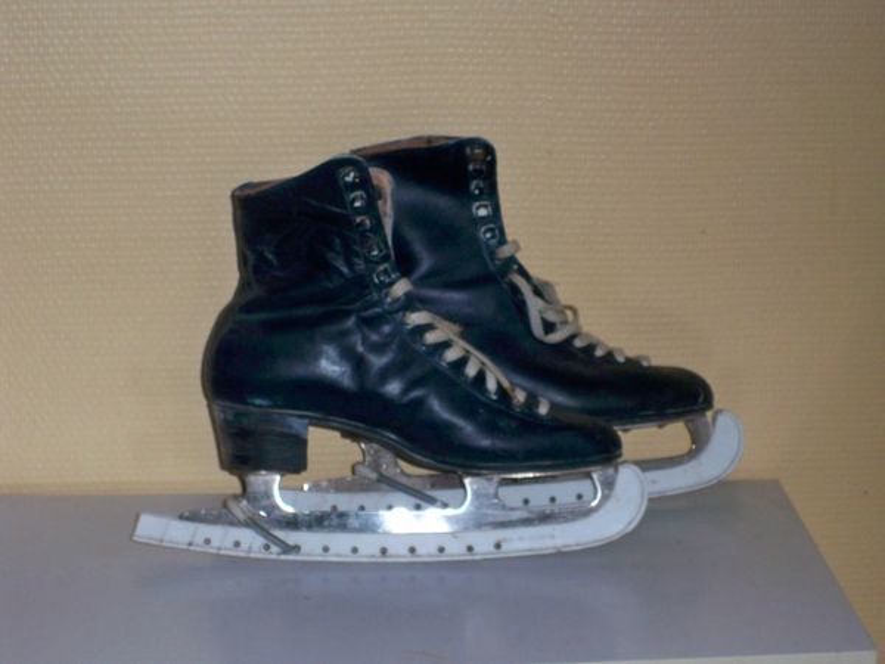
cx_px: 442
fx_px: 2684
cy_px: 332
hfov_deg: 18.7
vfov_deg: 14.1
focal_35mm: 105
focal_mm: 18.8
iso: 200
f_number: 5.7
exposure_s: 1/100
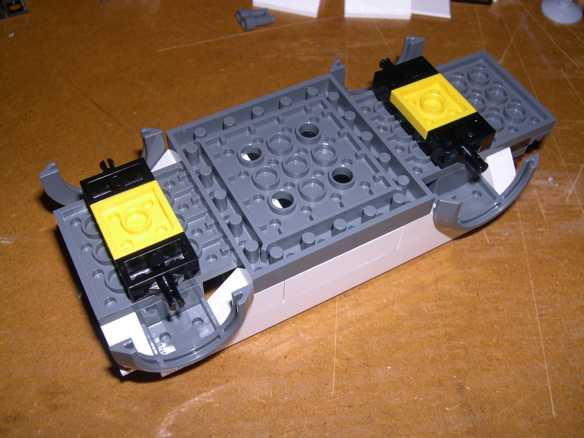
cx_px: 292
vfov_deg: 37.7
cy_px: 219
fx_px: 641
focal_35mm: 38
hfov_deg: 49.0
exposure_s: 1/60
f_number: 7.6
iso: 100
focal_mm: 8
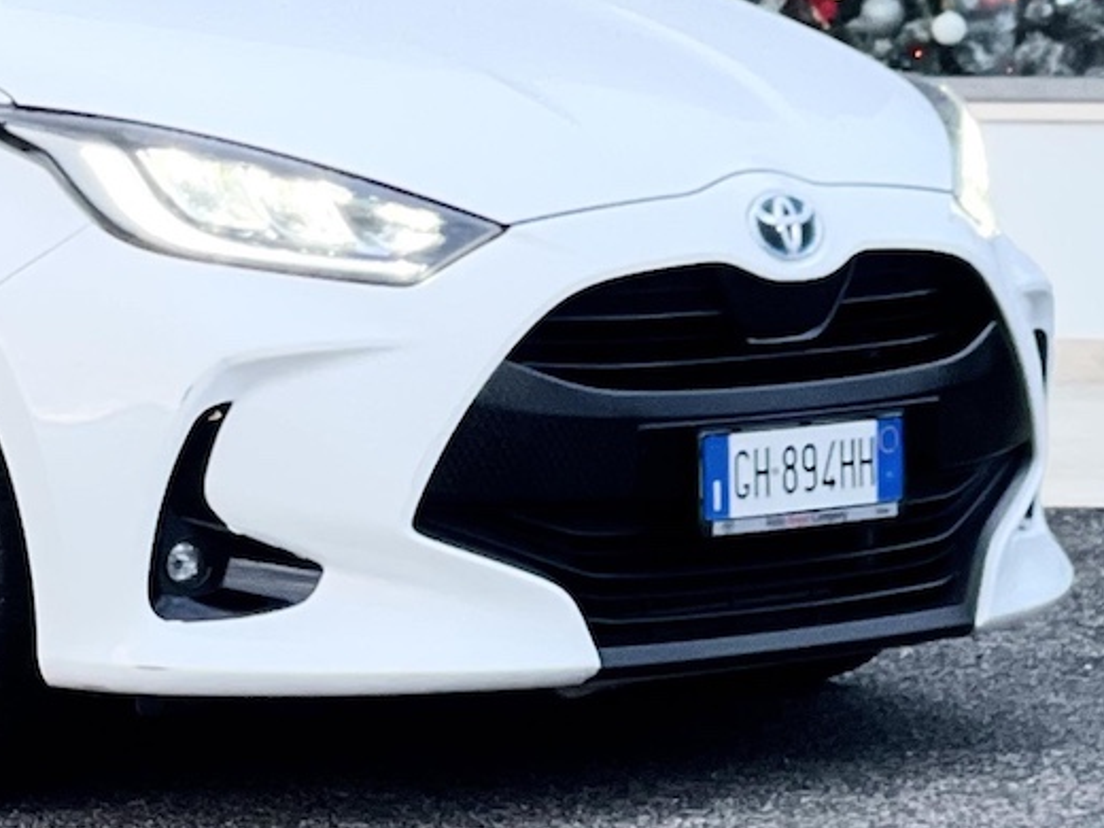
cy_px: 162
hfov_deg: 10.2
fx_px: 6123
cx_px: -175
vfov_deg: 7.7
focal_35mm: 192
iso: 160
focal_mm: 7.5
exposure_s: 1/100
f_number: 2.2
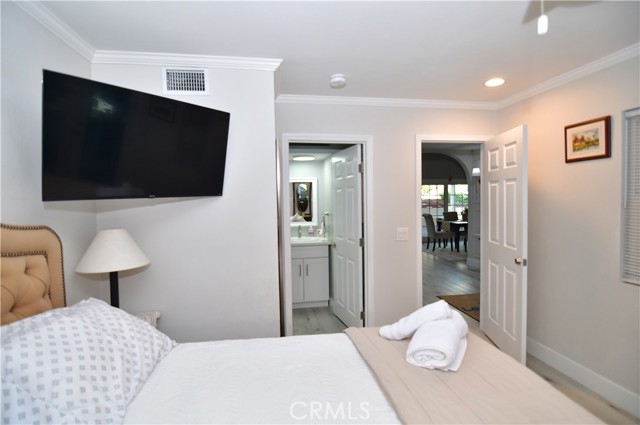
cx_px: 320
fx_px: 284
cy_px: 212
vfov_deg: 73.6
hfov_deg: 96.8
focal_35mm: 16
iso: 800
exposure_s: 1/320
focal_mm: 11
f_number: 2.8
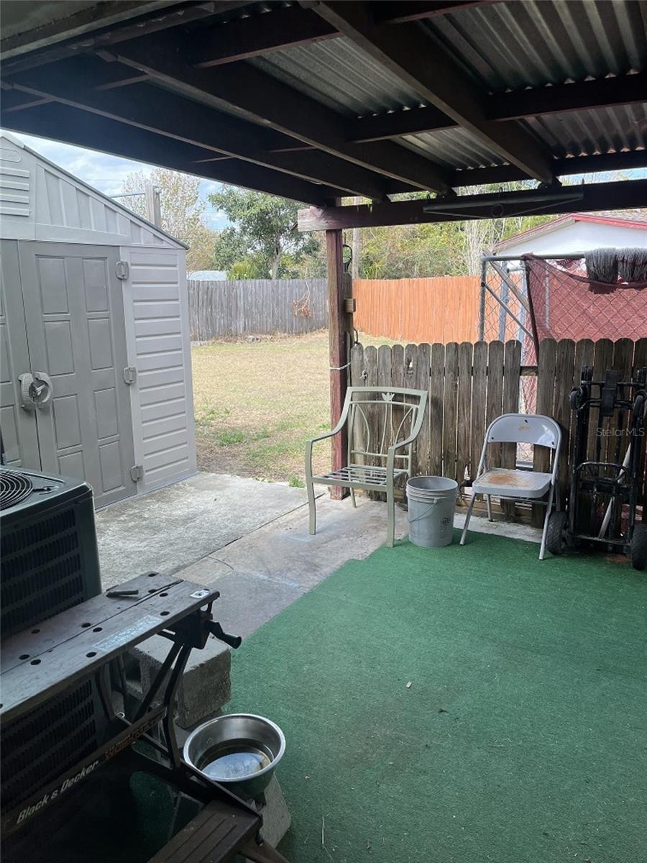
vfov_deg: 67.3
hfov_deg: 53.1
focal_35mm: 26
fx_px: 648
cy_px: 432
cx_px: 324
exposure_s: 1/345
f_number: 1.6
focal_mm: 5.1
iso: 50
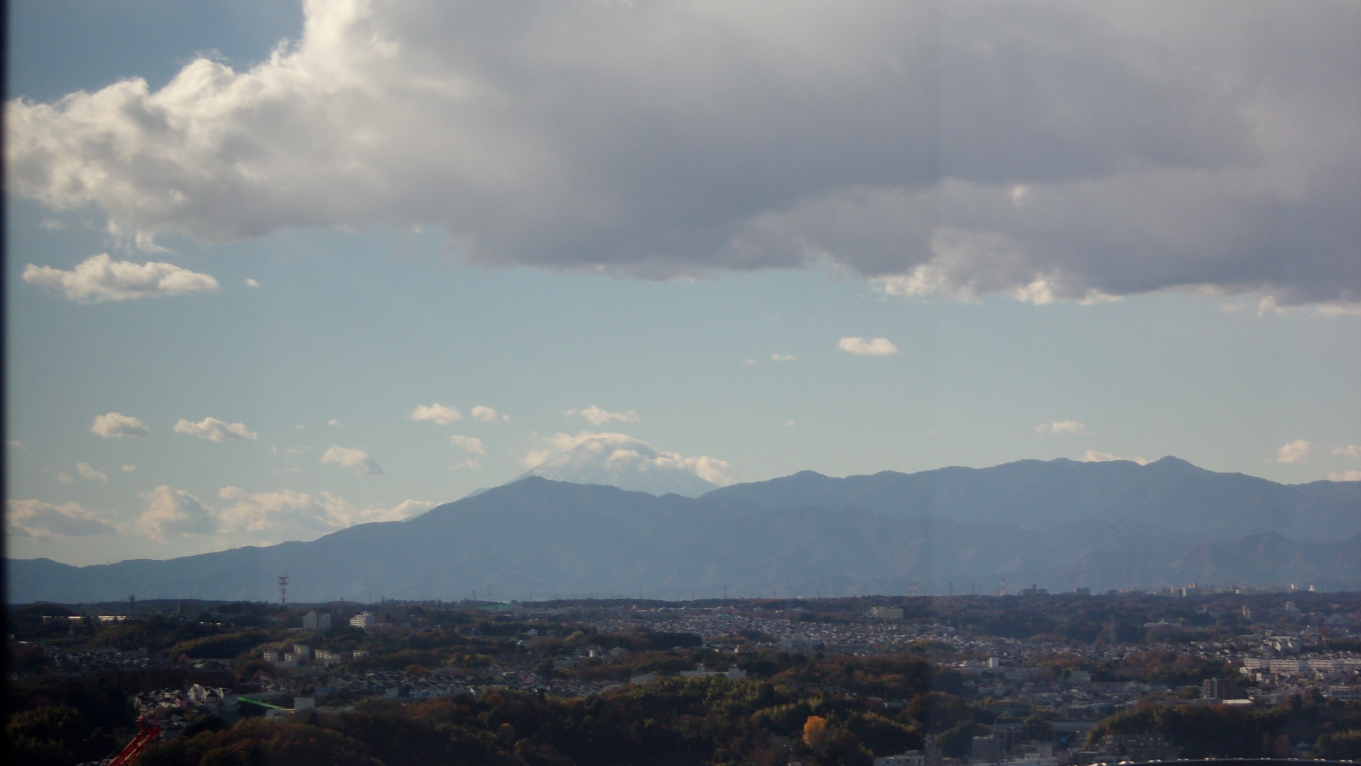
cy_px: 490
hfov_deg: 18.2
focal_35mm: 118
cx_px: 680
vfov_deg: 10.3
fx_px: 4259
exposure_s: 1/160
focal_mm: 19.6
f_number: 6.6
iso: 80
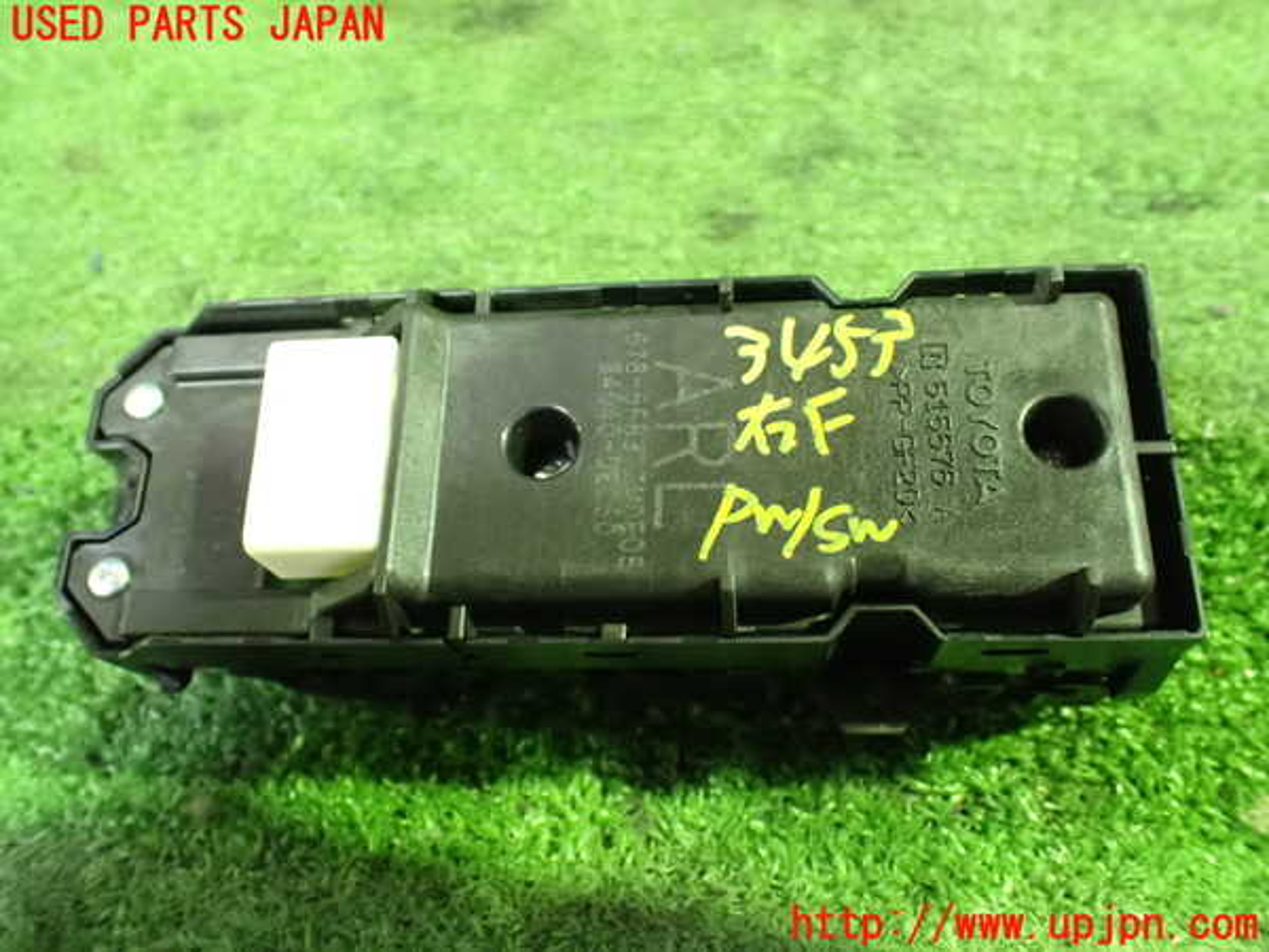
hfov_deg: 60.0
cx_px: 634
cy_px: 476
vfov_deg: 46.8
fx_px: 1100
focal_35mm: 30
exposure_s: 1/30
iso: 1600
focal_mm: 5.4
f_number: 2.3
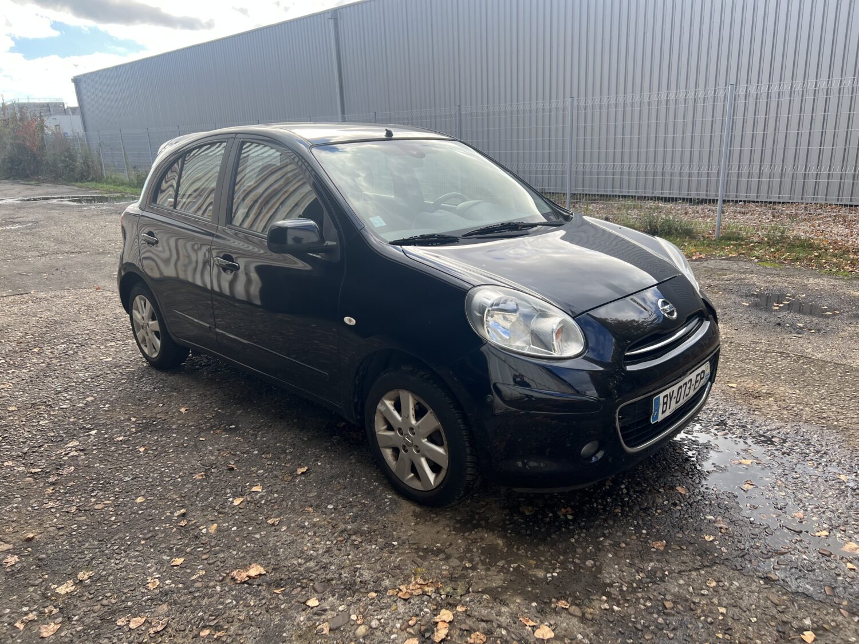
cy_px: 322
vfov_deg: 53.1
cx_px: 430
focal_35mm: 26
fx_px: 645
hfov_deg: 67.3
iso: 50
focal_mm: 5.7
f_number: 1.5
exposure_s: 1/873
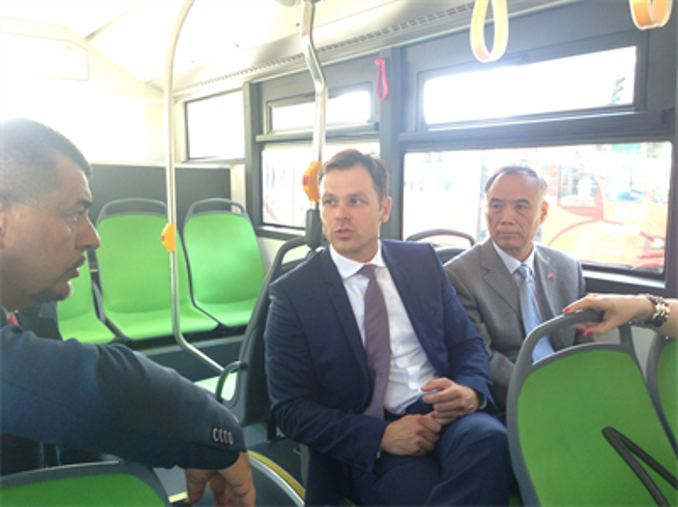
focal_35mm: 33
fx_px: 646
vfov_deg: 42.9
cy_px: 254
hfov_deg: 55.4
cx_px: 339
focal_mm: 4.12
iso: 80
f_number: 2.4
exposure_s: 1/20
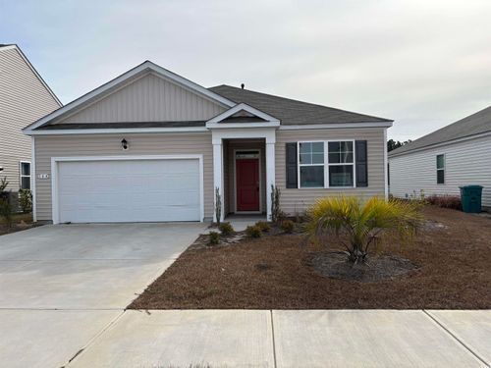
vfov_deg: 53.1
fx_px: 369
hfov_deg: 67.3
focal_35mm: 26
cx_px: 246
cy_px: 184
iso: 50
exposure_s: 1/4329
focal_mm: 5.96
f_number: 1.6
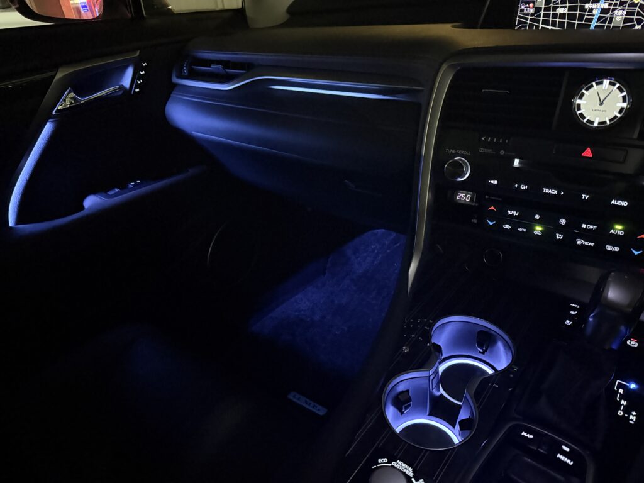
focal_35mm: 24
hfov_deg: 71.6
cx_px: 322
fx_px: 446
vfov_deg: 56.8
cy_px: 242
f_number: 1.78
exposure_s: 1/15
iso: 12500
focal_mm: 6.76
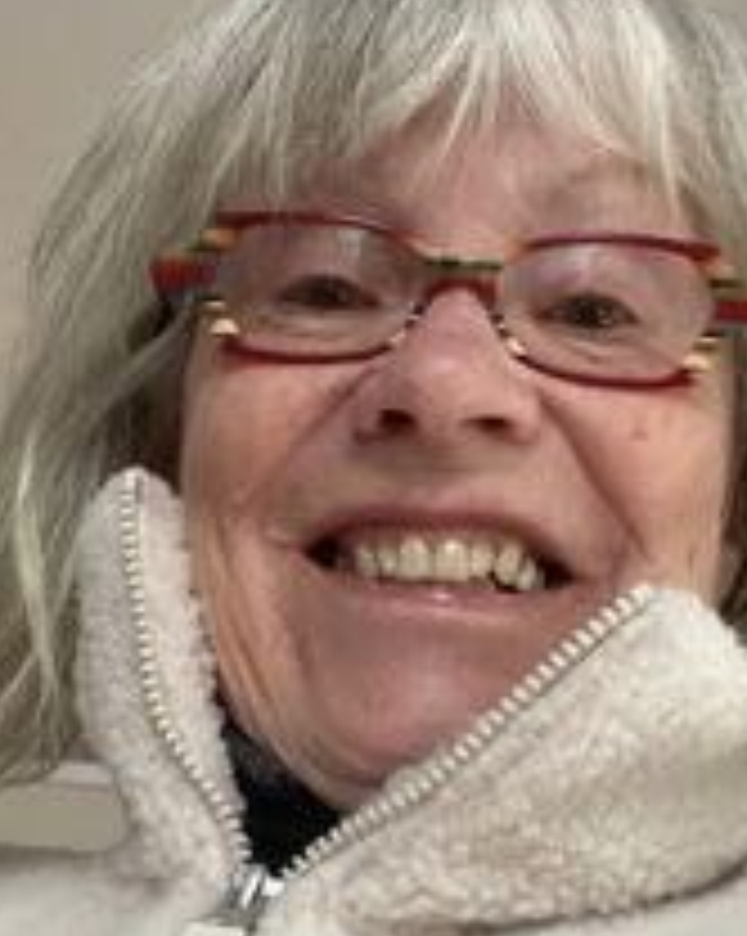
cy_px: 572
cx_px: 382
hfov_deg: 24.6
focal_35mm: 62
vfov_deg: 30.4
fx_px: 1716
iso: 320
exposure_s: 1/60
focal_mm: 2.71
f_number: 2.2
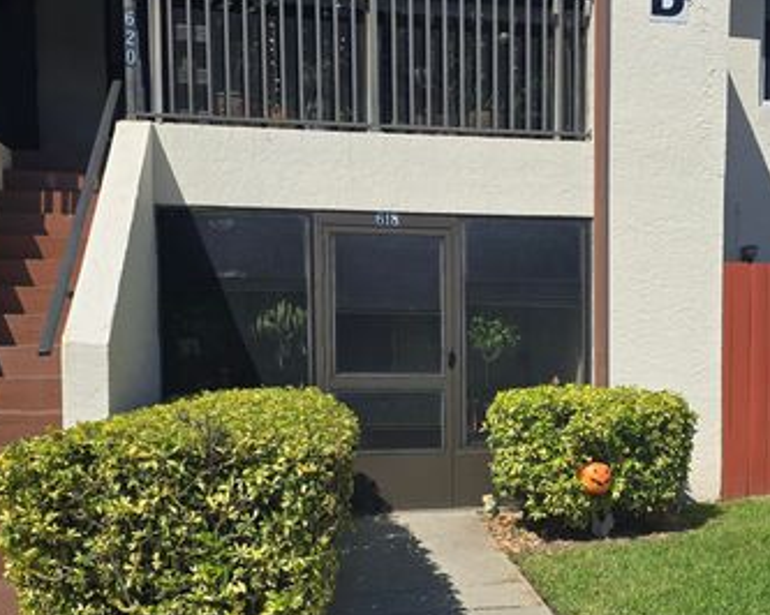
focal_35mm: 45
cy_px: 378
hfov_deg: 40.4
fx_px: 1025
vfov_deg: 33.3
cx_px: 543
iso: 12
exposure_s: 1/1350
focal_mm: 6.3
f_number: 1.7
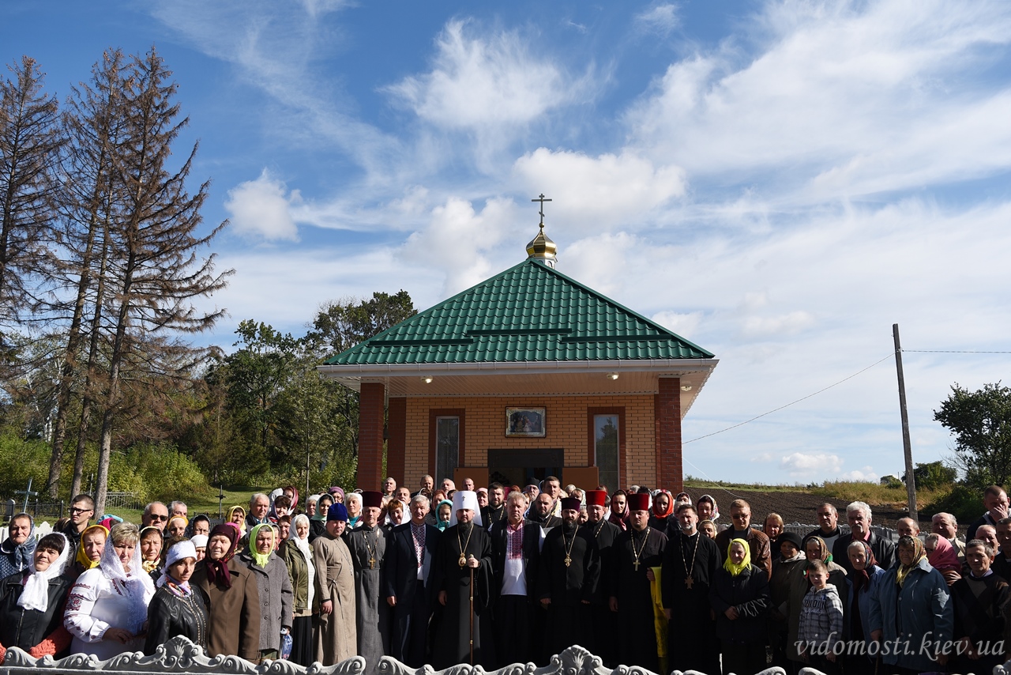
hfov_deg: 60.3
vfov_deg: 42.3
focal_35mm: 31
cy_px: 338
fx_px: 871
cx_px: 506
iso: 100
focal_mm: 31
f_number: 5
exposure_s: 1/1000
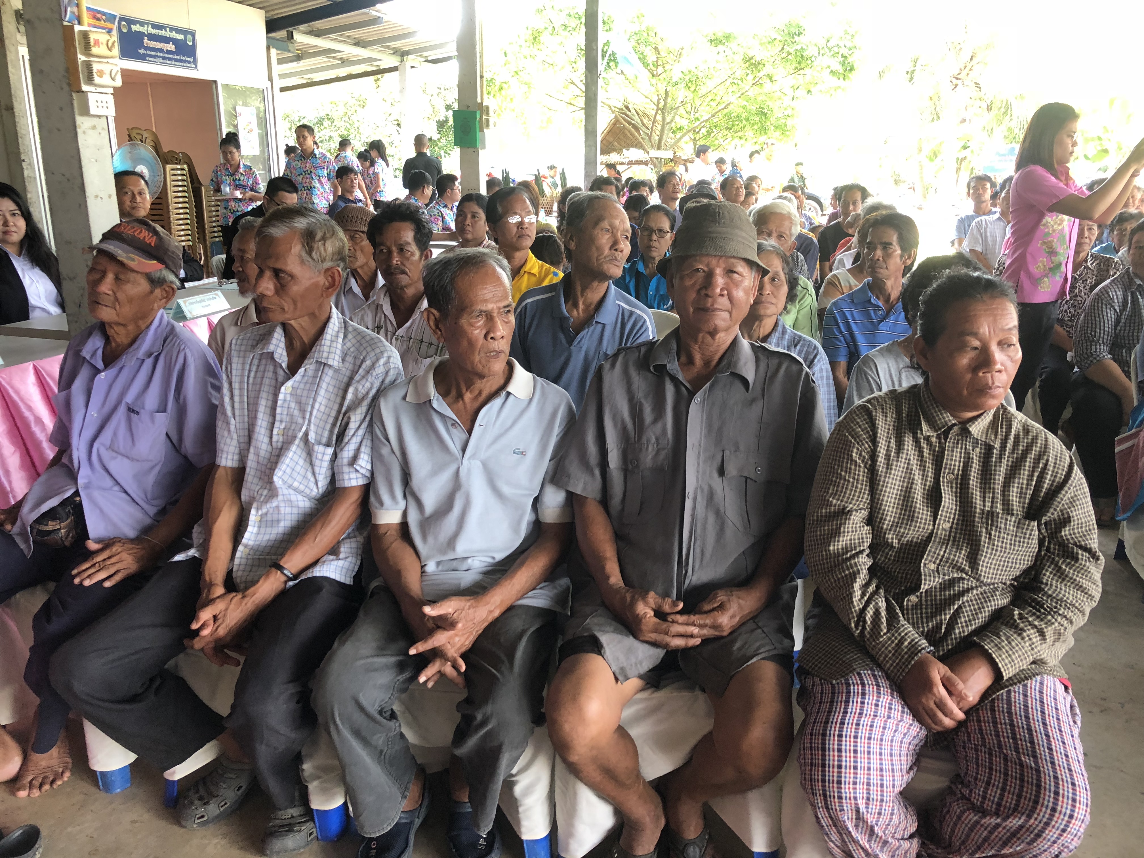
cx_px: 572
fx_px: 925
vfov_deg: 49.7
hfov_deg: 63.4
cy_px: 429
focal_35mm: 28
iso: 40
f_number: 1.8
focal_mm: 3.99
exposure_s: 1/33
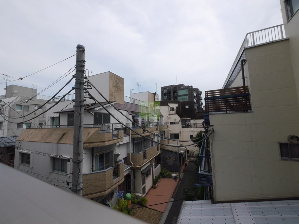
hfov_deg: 102.1
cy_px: 112
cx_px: 150
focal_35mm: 14
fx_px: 121
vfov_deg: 85.7
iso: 250
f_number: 22
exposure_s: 1/60
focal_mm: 7
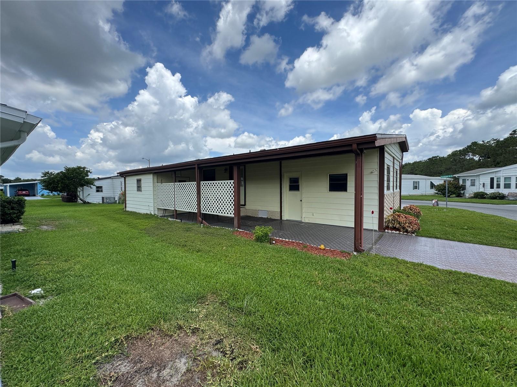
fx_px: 209
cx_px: 258
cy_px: 194
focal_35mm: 14
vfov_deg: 85.7
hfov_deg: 102.1
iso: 50
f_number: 2.2
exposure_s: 1/1395
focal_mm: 2.22
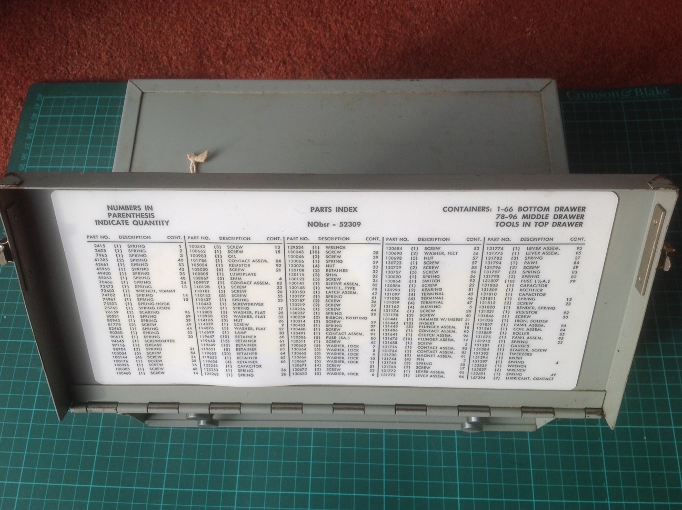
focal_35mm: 35
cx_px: 341
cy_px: 255
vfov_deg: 40.6
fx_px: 689
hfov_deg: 52.7
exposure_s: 1/248
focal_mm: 4.28
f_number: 2.4
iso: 50
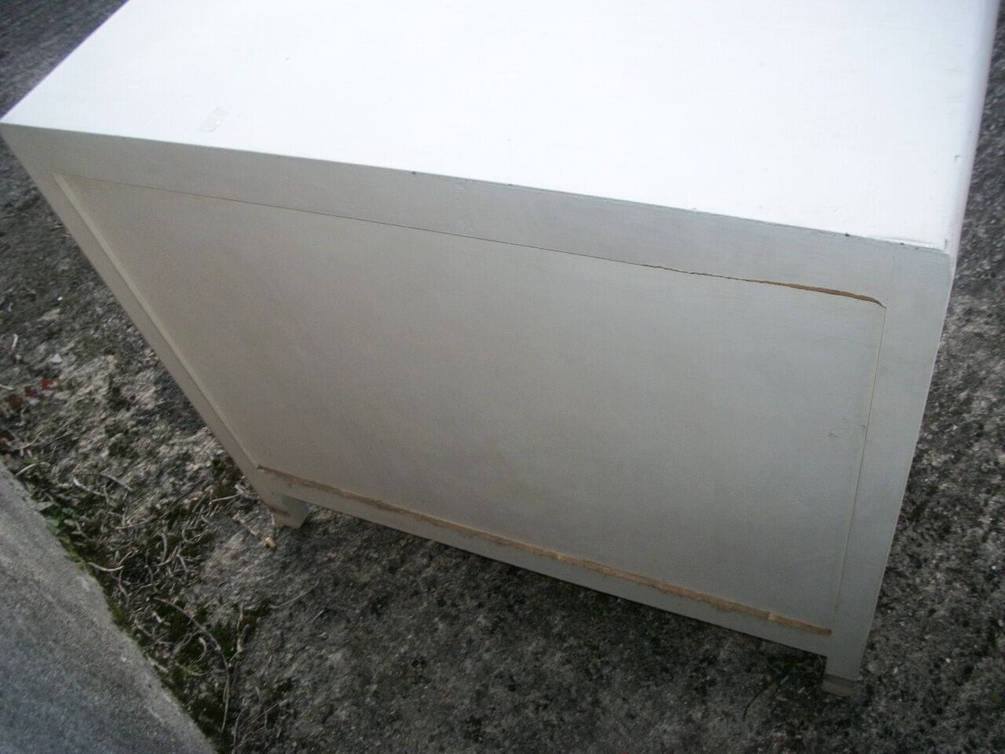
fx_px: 929
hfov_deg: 56.8
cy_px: 377
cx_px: 502
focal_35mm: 32
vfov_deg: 44.2
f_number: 2.9
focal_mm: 5.7
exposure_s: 1/30
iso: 160
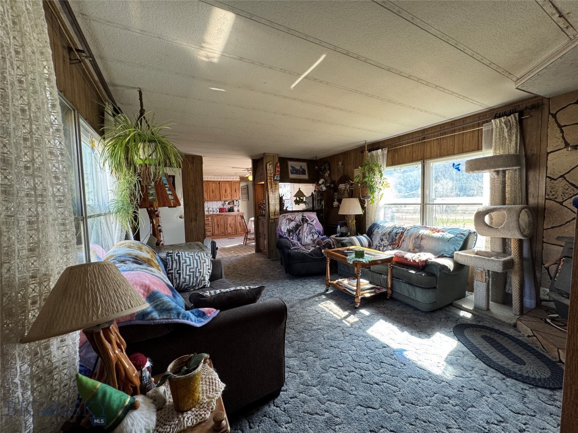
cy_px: 216
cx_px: 289
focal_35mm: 14
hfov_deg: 102.1
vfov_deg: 85.7
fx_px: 234
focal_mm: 2.22
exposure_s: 1/99
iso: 200
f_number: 2.2
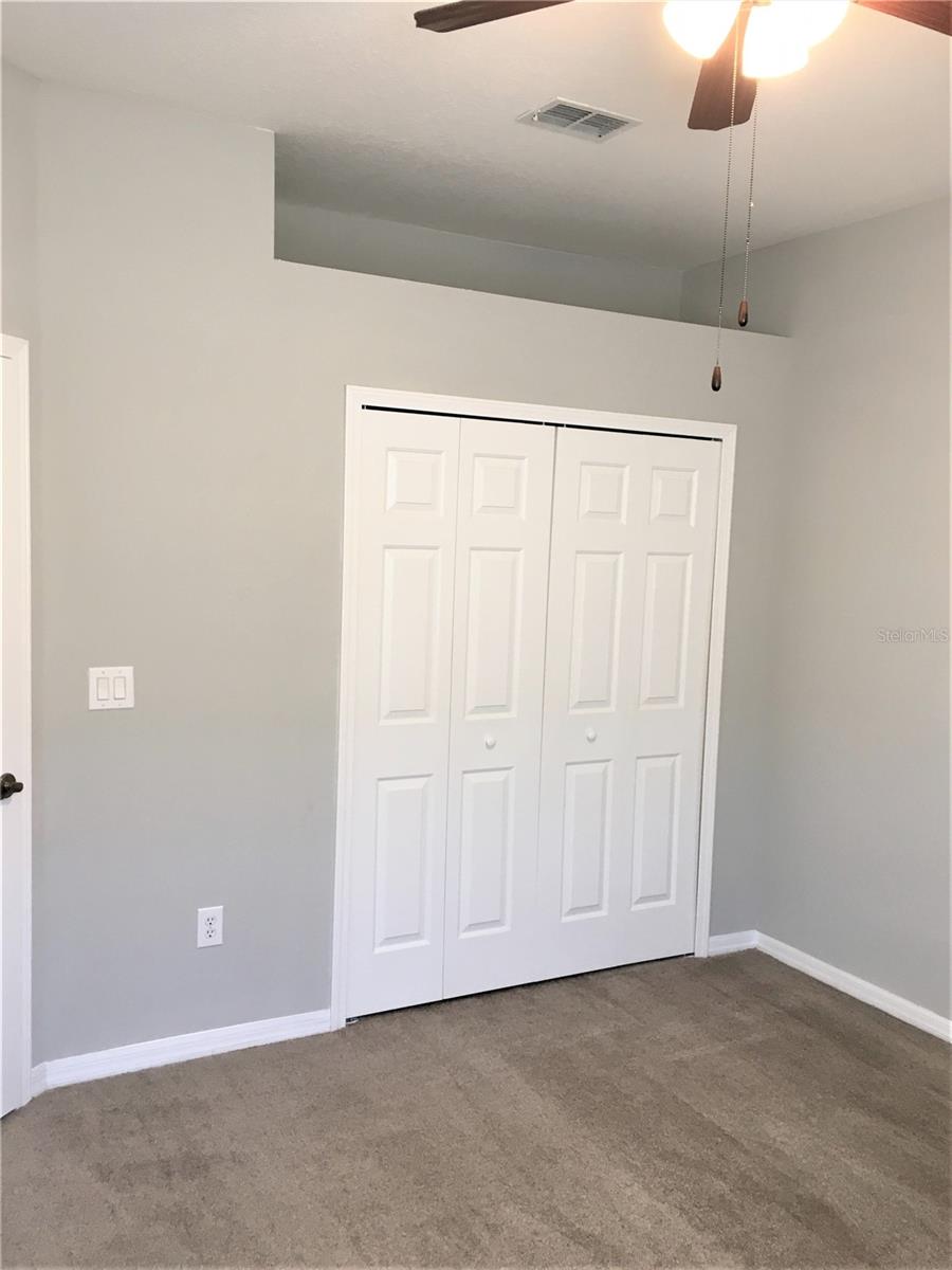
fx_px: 1063
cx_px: 476
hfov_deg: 48.2
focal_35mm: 29
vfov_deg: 61.7
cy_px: 635
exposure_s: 1/30
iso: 50
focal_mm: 4.15
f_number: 2.2
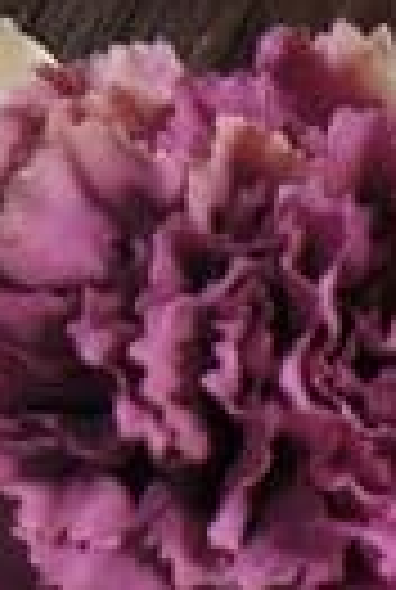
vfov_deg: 5.5
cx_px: 482
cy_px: 1261
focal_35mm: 365
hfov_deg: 3.8
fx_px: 5990
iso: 400
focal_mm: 32
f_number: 4.5
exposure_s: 1/50
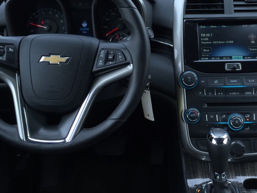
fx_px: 408
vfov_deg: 26.3
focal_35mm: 55
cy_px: 57
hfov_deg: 34.6
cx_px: 173
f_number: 2.2
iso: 32
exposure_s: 1/213
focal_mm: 4.15
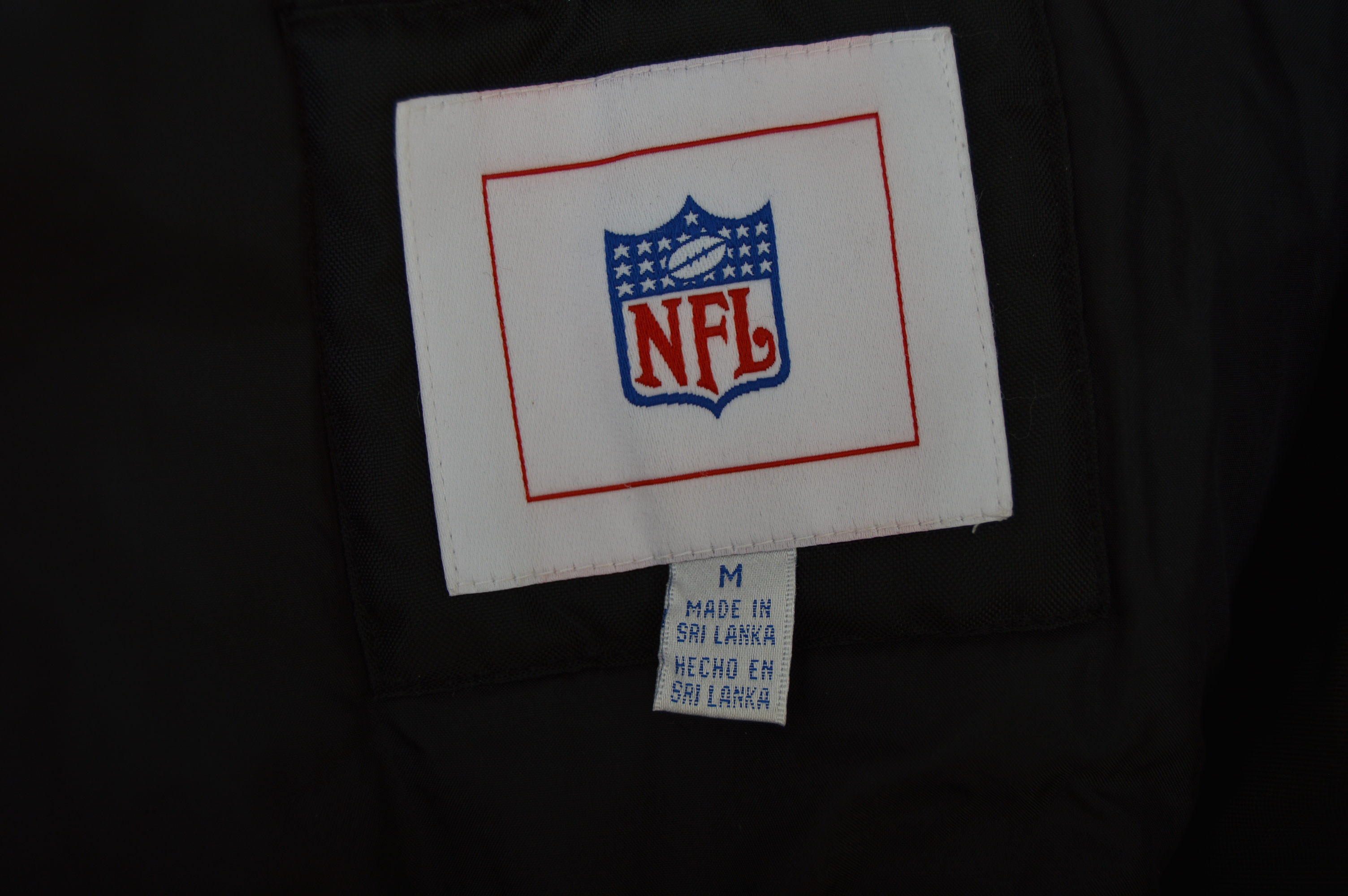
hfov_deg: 42.4
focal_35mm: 46
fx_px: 1740
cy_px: 448
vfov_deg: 28.9
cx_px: 674
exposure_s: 1/200
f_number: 4.2
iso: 200
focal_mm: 31
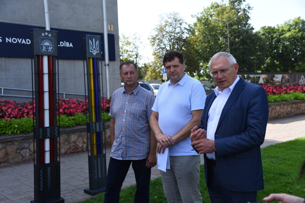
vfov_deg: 35.1
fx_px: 322
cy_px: 102
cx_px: 152
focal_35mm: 38
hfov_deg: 50.7
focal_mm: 38
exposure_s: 1/200
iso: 100
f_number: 5
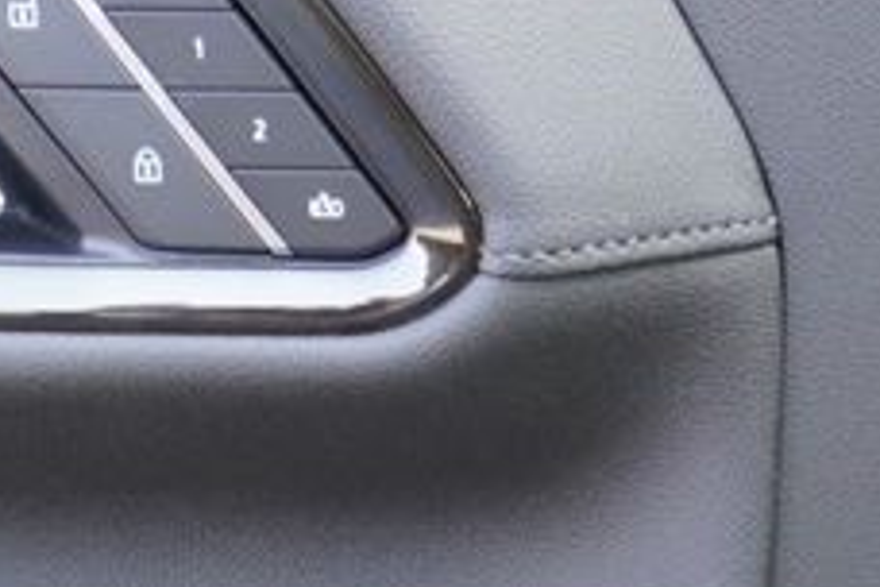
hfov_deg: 15.2
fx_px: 3300
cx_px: 571
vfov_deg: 9.6
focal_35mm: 135
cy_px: 1101
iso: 800
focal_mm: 20
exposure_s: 1/160
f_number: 4
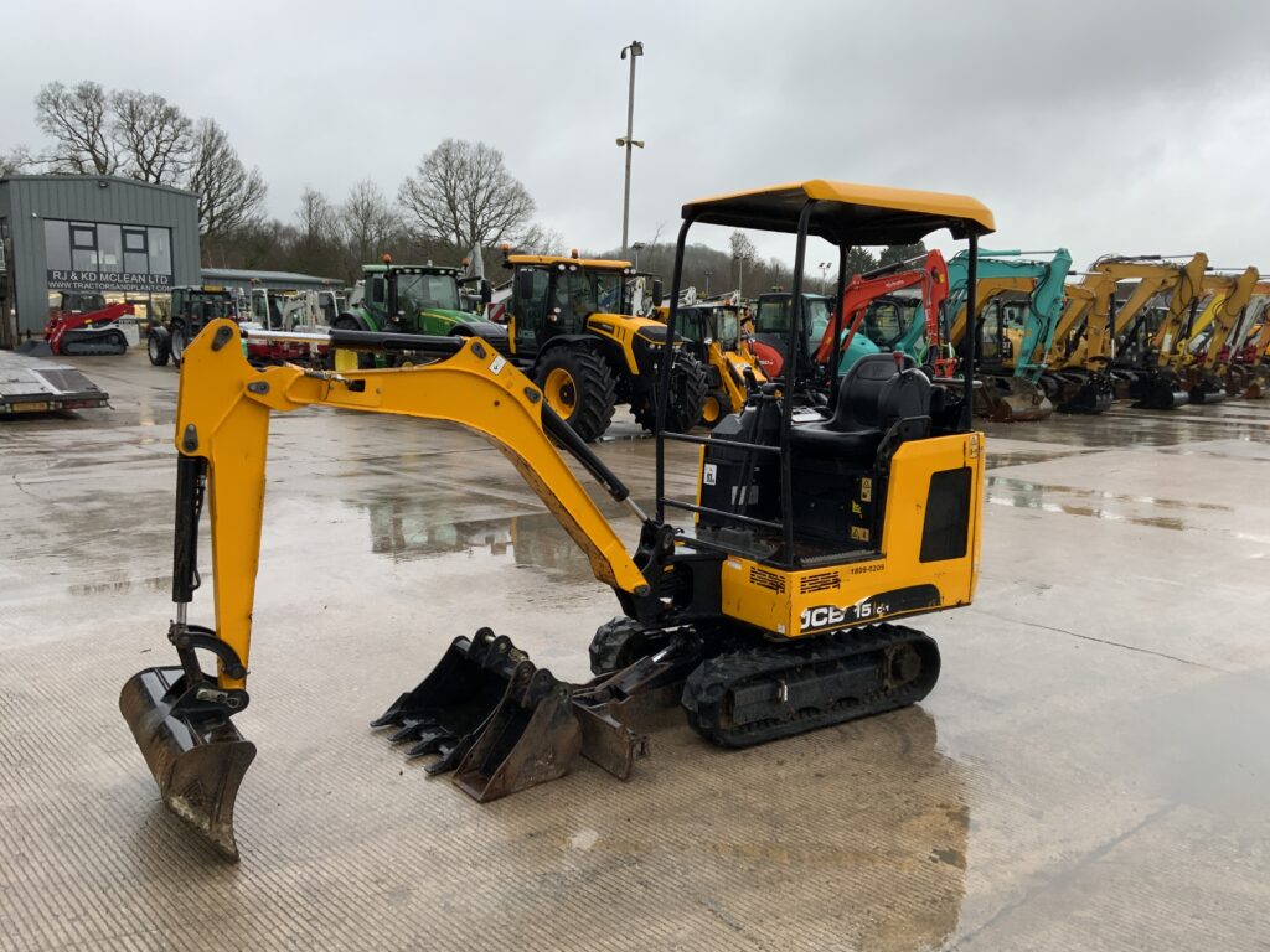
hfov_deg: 61.7
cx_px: 635
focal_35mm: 29
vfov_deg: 48.2
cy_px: 476
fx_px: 1064
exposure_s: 1/122
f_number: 1.8
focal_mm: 3
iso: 50
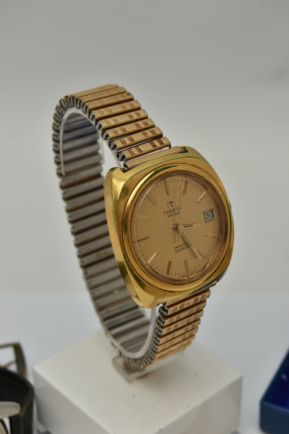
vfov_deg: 24.3
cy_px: 216
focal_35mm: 84
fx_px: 1005
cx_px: 145
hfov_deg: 16.4
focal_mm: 55
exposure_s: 1/125
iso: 100
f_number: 8
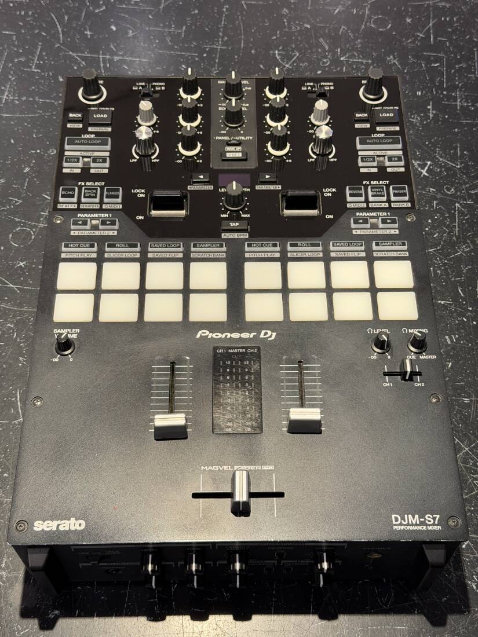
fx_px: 884
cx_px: 239
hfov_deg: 30.3
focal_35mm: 48
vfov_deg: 39.7
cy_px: 318
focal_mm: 6.76
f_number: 1.78
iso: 100
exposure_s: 1/60
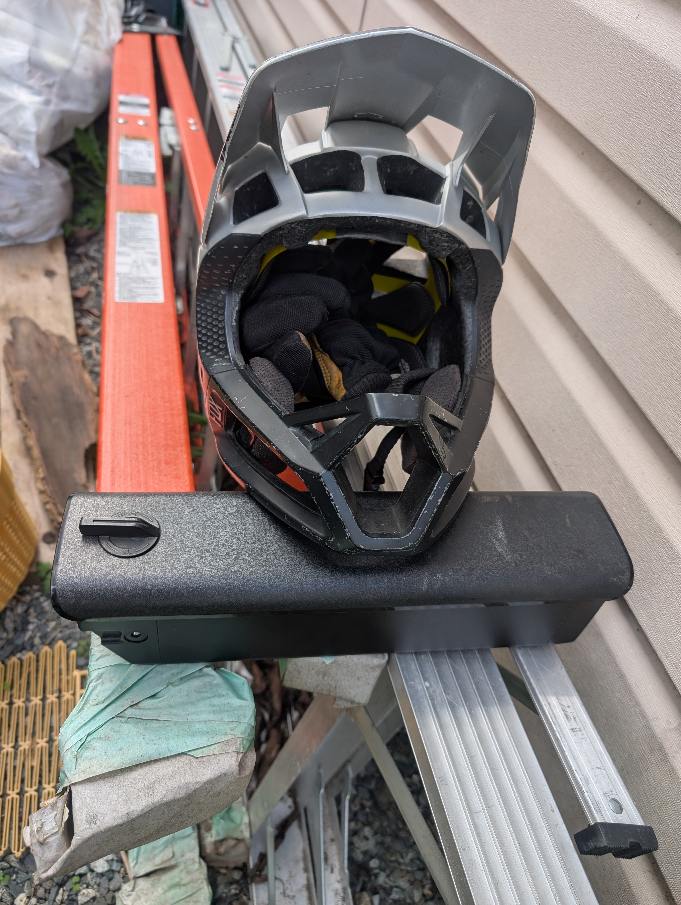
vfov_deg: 71.5
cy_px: 452
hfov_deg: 56.9
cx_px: 340
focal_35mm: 24
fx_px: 628
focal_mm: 6.9
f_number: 1.68
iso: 21
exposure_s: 1/107
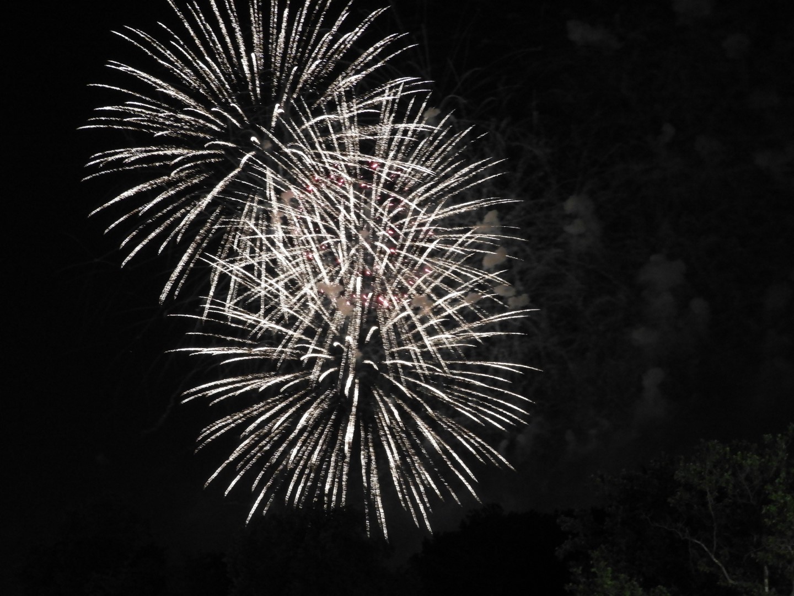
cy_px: 298
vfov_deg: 21.0
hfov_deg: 27.8
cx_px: 397
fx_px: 1606
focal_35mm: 70
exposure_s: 1/6
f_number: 4.5
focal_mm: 12.5
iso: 800
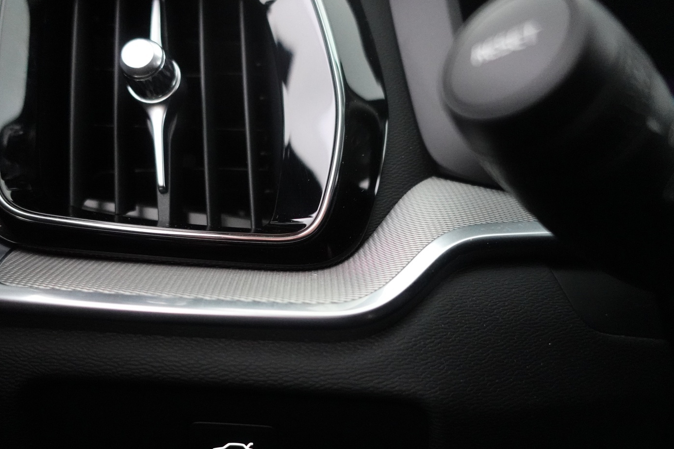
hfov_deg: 65.3
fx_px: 524
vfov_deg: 46.3
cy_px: 257
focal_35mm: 28
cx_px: 298
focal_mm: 9.4
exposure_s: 1/80
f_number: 1.8
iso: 3200
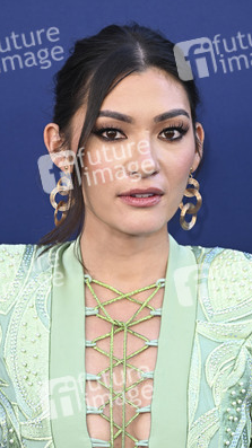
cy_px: 223
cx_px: 129
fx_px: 1379
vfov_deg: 18.5
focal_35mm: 116
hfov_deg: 10.4
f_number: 5.6
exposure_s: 1/200
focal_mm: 110
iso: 400
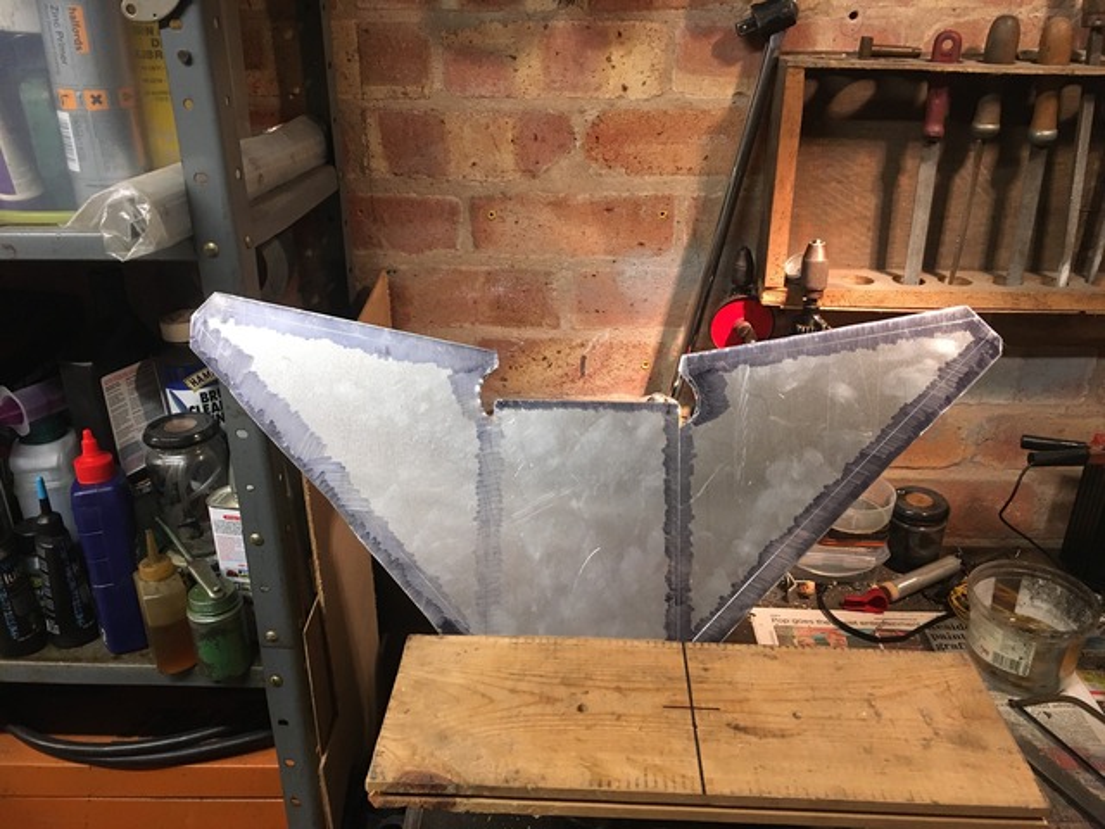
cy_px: 414
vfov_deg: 48.2
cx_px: 552
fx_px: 926
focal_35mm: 29
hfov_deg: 61.7
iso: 200
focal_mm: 4.15
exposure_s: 1/33
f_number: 2.2
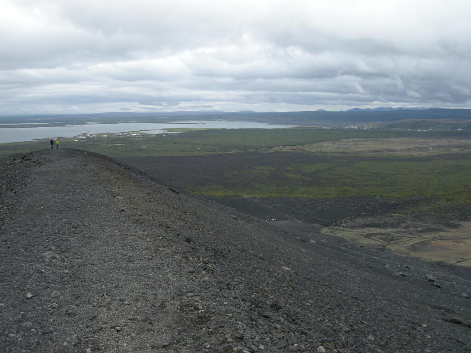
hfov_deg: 52.6
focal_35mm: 35
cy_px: 176
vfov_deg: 40.7
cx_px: 236
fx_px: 476
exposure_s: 1/274
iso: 100
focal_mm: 7.5
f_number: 5.4
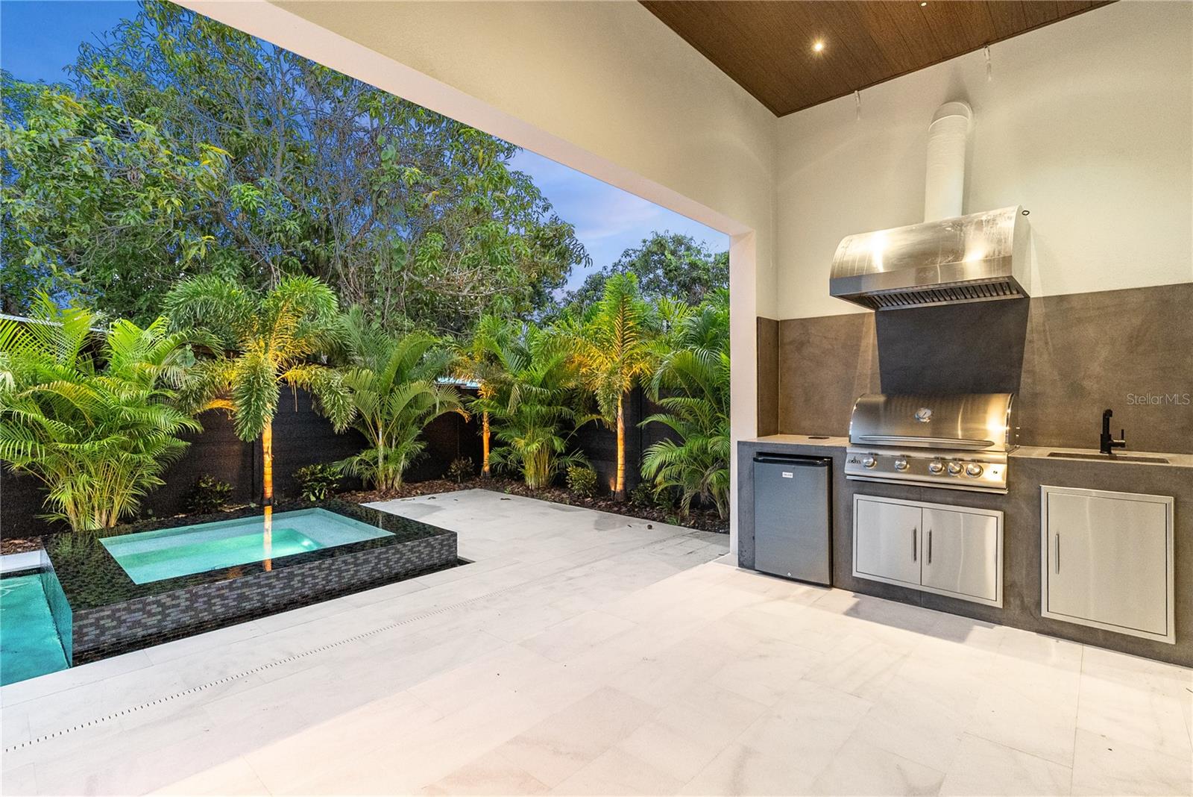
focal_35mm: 16
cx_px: 596
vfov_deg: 73.8
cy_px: 398
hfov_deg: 96.7
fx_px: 530
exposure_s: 1/100
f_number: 5.6
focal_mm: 16
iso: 3200
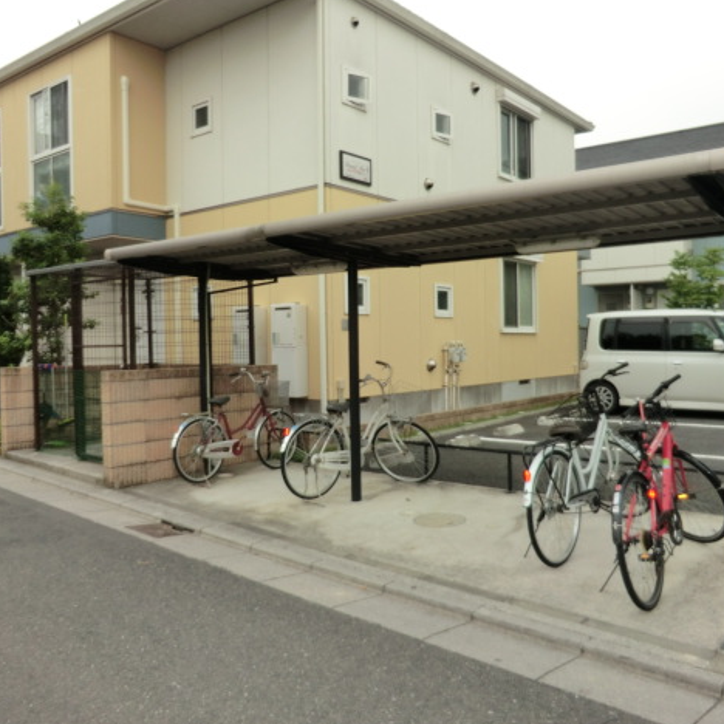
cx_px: 391
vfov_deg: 55.6
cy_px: 364
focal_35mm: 29
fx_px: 686
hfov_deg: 55.6
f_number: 3.2
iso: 80
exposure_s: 1/160
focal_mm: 4.3
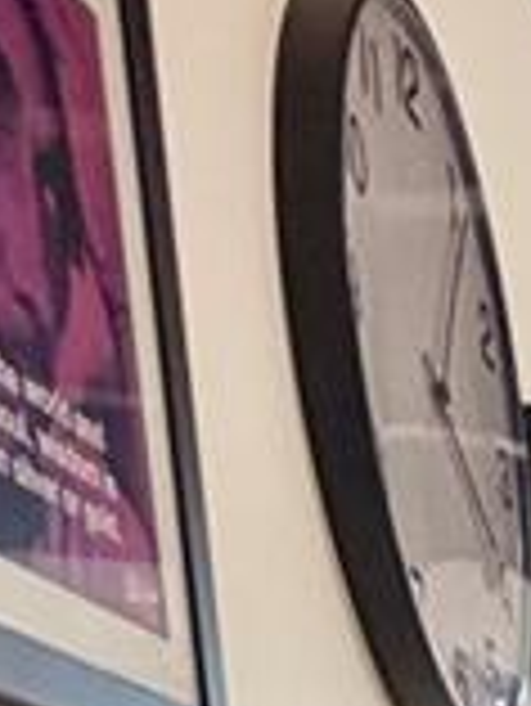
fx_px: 2186
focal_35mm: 107
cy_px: 1821
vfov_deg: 12.8
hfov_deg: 11.6
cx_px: 1246
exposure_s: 1/60
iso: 200
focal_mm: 2.22
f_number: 2.2
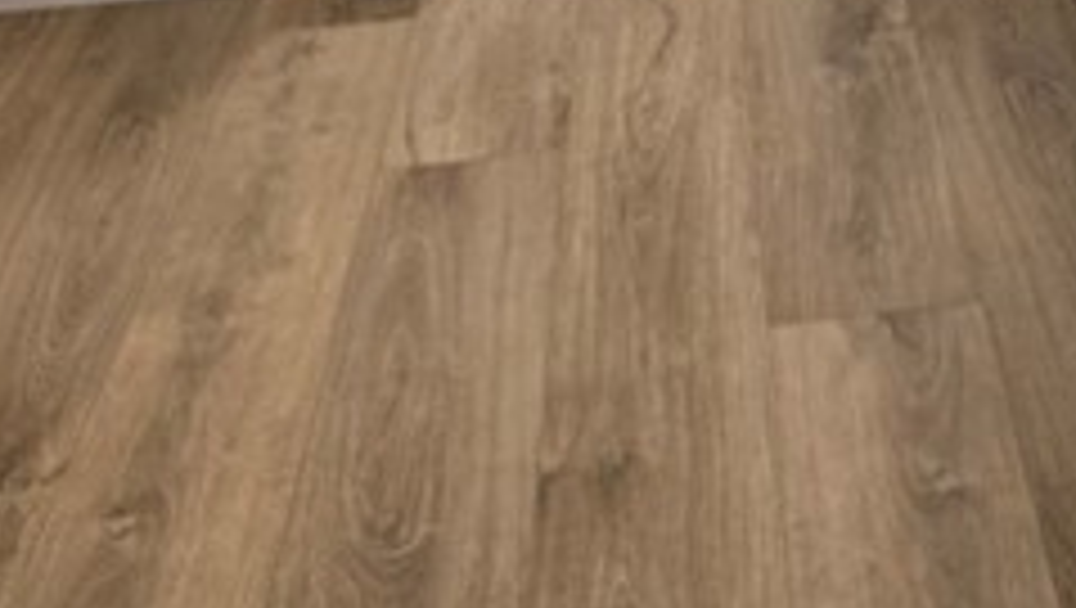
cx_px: 891
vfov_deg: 16.5
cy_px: -284
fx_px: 1914
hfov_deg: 30.5
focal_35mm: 67
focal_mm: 6.3
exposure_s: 1/120
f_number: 1.7
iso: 125
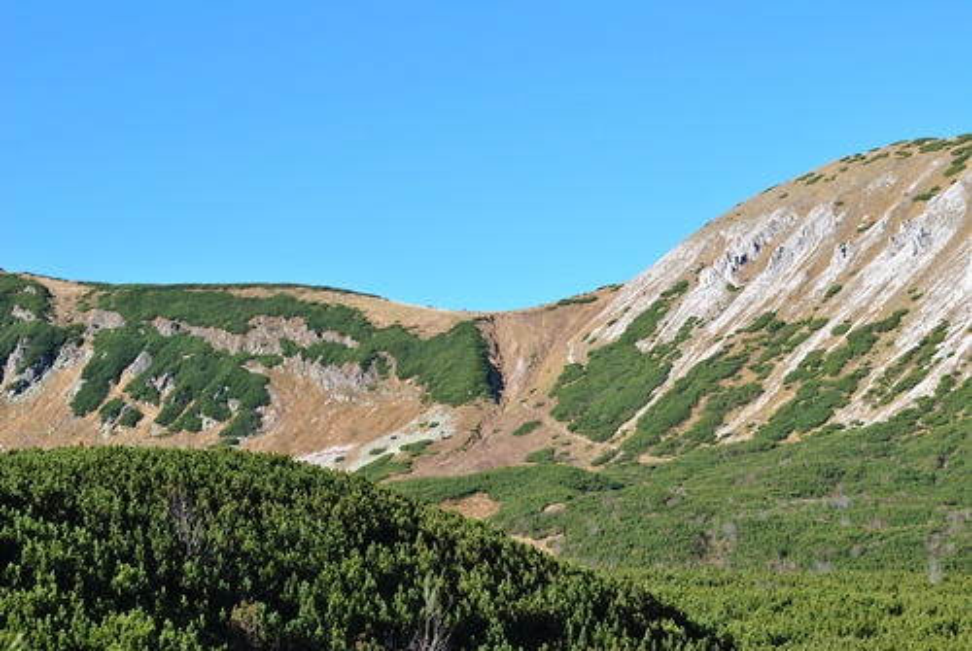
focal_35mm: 82
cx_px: 486
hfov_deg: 24.6
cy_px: 326
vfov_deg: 16.6
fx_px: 2231
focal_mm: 55
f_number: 10
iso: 200
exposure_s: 1/200
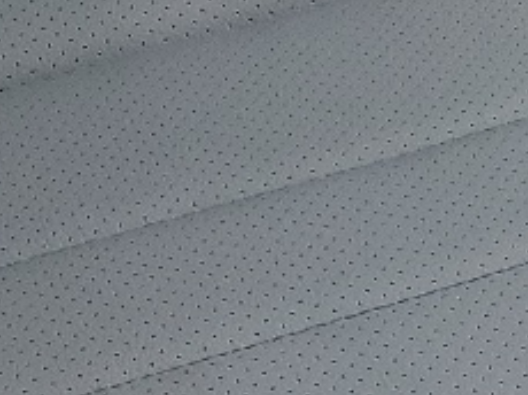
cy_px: -769
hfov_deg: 10.4
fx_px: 2758
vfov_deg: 7.3
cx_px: 884
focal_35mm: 181
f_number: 1.5
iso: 50
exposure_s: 1/200
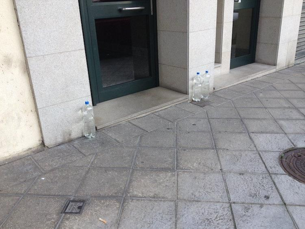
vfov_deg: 40.7
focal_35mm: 35
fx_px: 308
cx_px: 152
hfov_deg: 52.6
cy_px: 114
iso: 50
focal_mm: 4.28
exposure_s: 1/131
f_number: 2.4
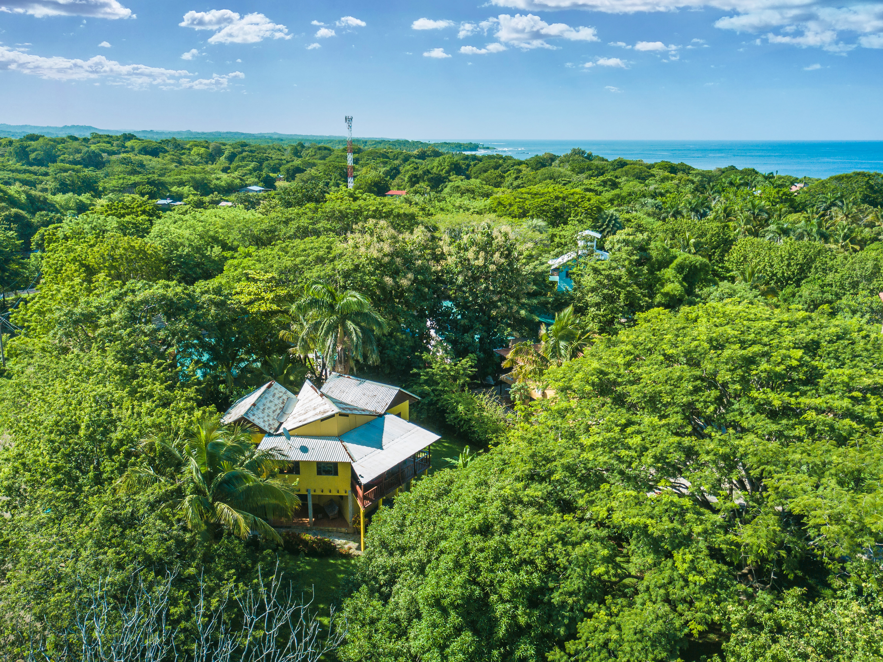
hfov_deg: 67.3
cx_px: 442
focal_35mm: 26
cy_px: 331
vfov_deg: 53.0
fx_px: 663
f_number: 2.2
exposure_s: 1/120
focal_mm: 4.73
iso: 165
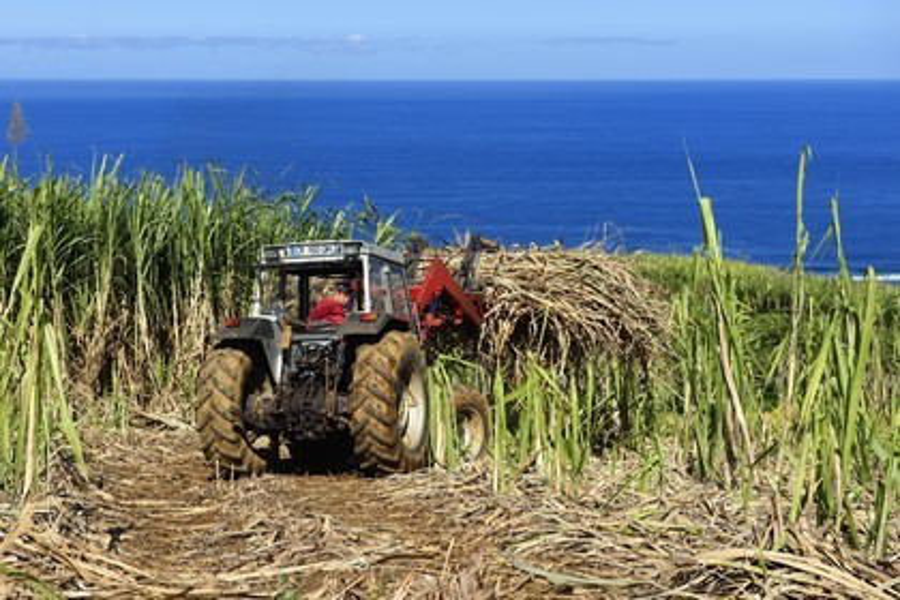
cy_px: 300
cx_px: 450
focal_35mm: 70
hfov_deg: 28.8
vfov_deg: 19.5
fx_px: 1750
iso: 200
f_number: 9
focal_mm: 70
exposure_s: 1/500
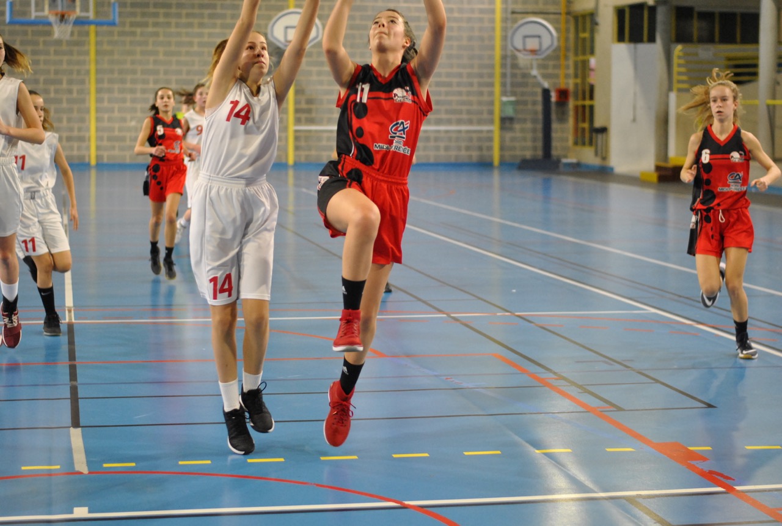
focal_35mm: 75
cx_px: 391
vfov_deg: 18.3
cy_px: 263
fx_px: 1633
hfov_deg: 26.9
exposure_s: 1/320
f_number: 2
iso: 800
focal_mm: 50
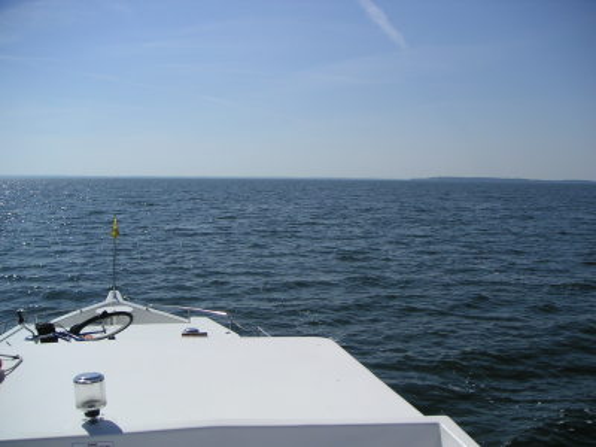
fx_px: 654
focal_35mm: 38
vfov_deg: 37.7
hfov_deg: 49.0
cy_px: 224
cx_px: 298
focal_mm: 6
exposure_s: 1/350
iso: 50
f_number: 6.7
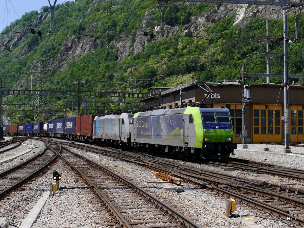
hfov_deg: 56.8
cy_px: 114
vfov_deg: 44.2
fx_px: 281
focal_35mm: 32
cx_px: 152
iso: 160
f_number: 7.1
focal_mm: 16
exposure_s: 1/400
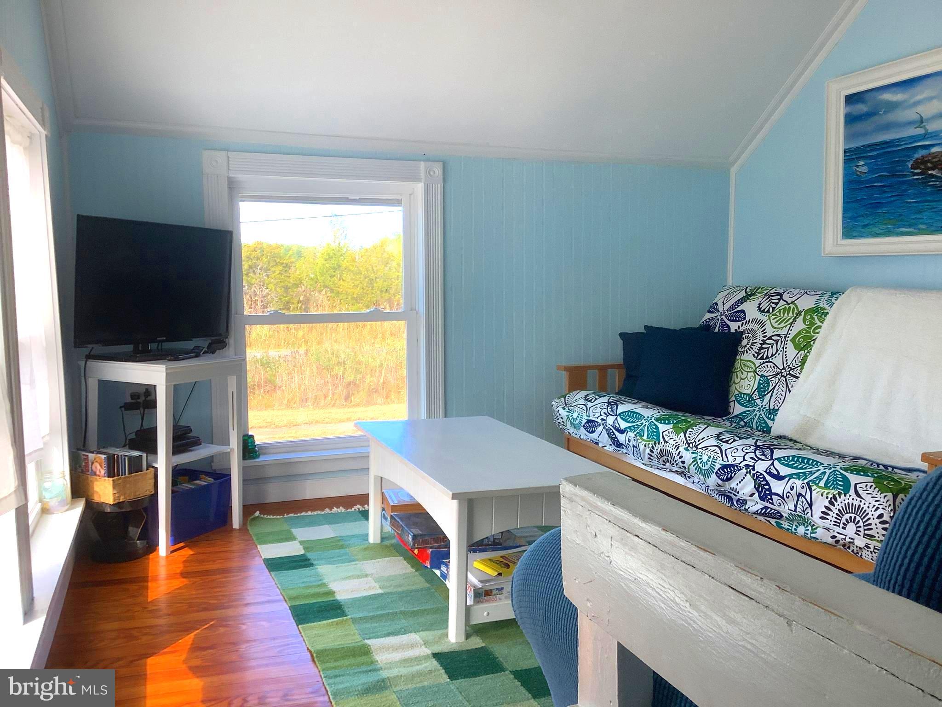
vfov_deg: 45.4
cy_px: 354
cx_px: 471
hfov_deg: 58.4
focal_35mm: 31
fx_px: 844
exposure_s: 1/120
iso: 50
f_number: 2.4
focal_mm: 3.3
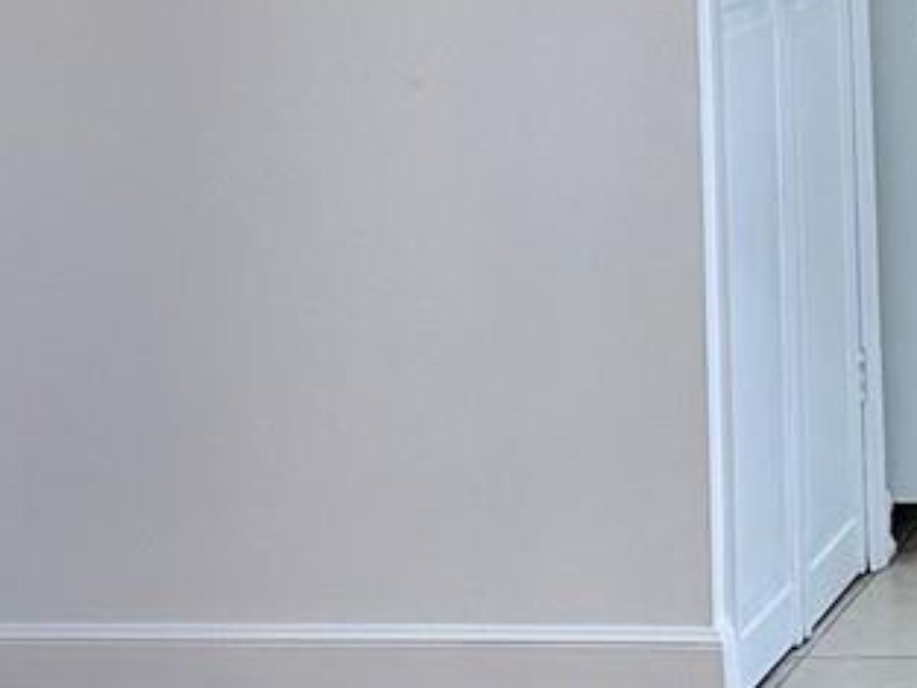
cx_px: 1354
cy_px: 108
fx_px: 4161
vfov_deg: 9.4
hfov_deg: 12.0
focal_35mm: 157
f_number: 1.78
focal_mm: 6.86
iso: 125
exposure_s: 1/120
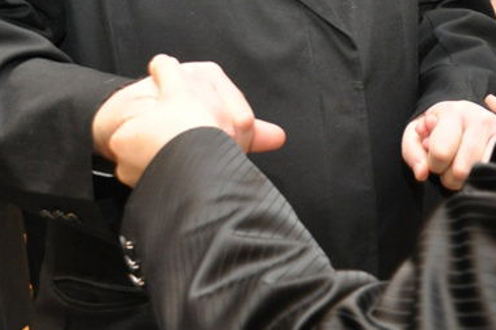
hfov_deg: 27.7
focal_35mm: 73
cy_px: -29
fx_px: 1005
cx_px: 280
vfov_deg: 18.0
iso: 800
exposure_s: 1/60
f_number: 4
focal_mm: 18
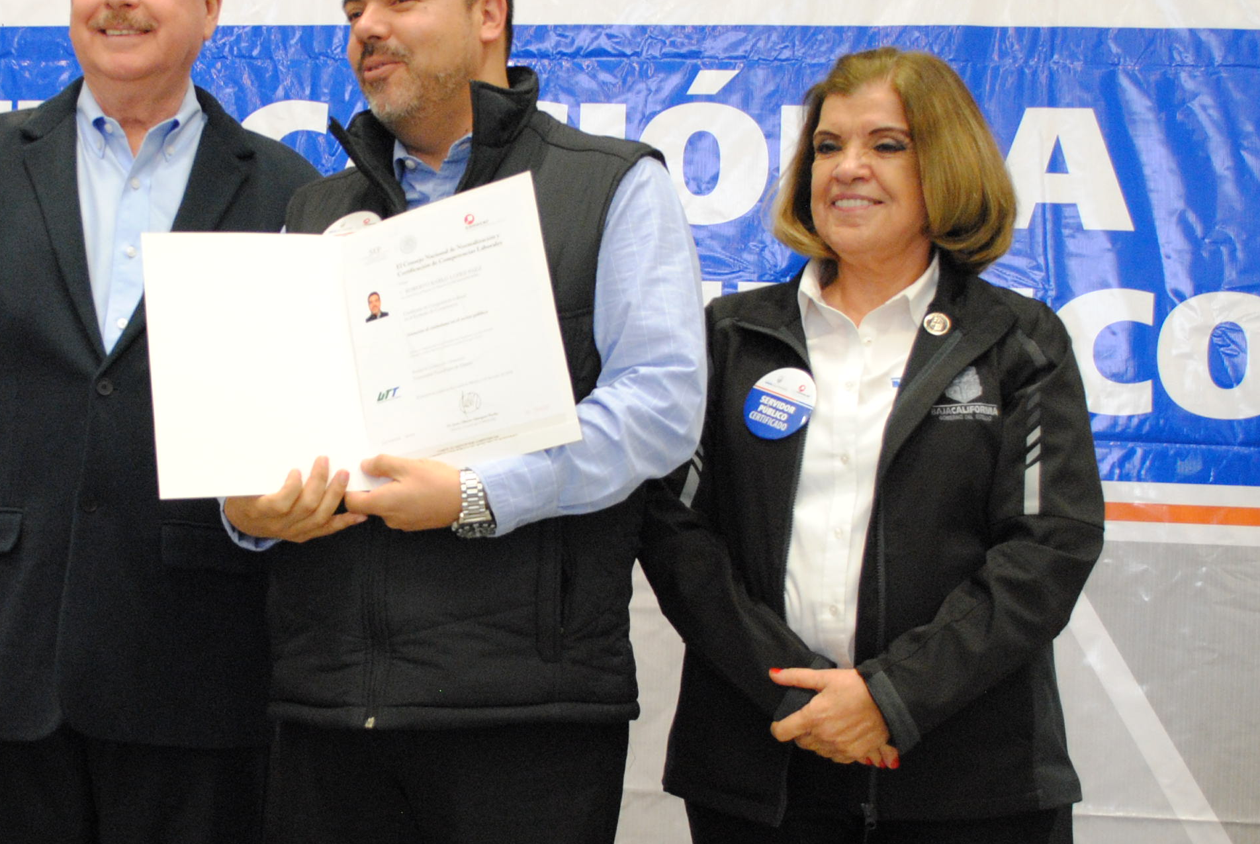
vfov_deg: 22.3
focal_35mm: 61
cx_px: 362
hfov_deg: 32.4
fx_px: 2138
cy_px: 444
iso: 800
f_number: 3.8
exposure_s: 1/25
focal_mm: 20
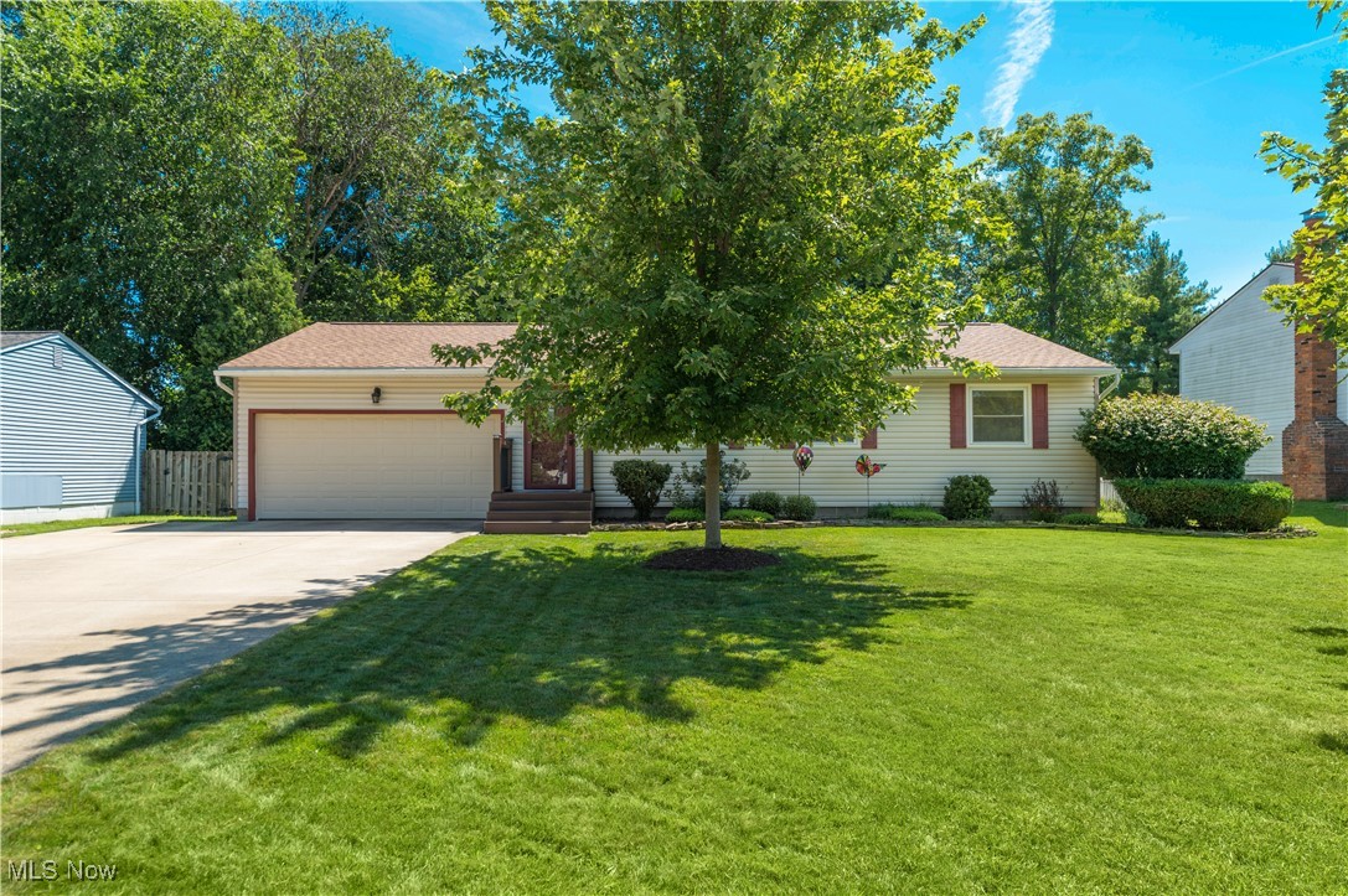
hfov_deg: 76.1
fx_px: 861
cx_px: 674
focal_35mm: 23
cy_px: 448
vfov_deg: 55.0
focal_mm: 23
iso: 200
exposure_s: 1/400
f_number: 9
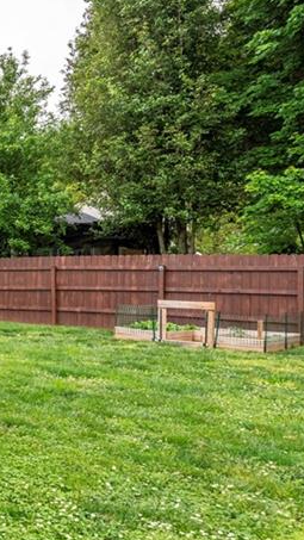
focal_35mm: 45
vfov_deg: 45.5
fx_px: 645
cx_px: -296
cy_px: 271
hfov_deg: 18.3
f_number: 5.6
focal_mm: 19
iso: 320
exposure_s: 1/1000
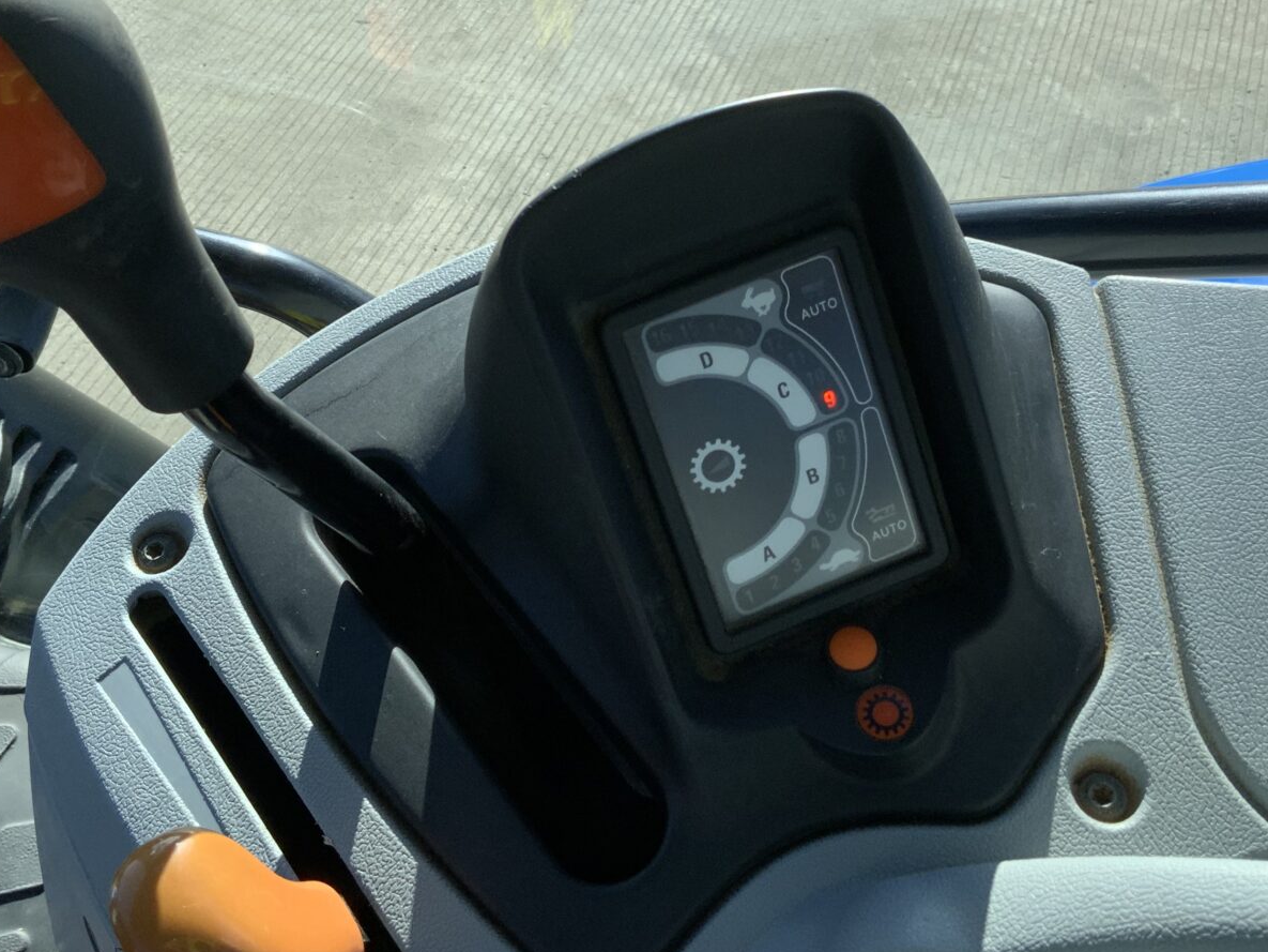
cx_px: 601
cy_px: 323
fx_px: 1722
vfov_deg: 30.7
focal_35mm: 47
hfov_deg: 40.4
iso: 16
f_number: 1.8
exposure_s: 1/869
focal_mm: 3
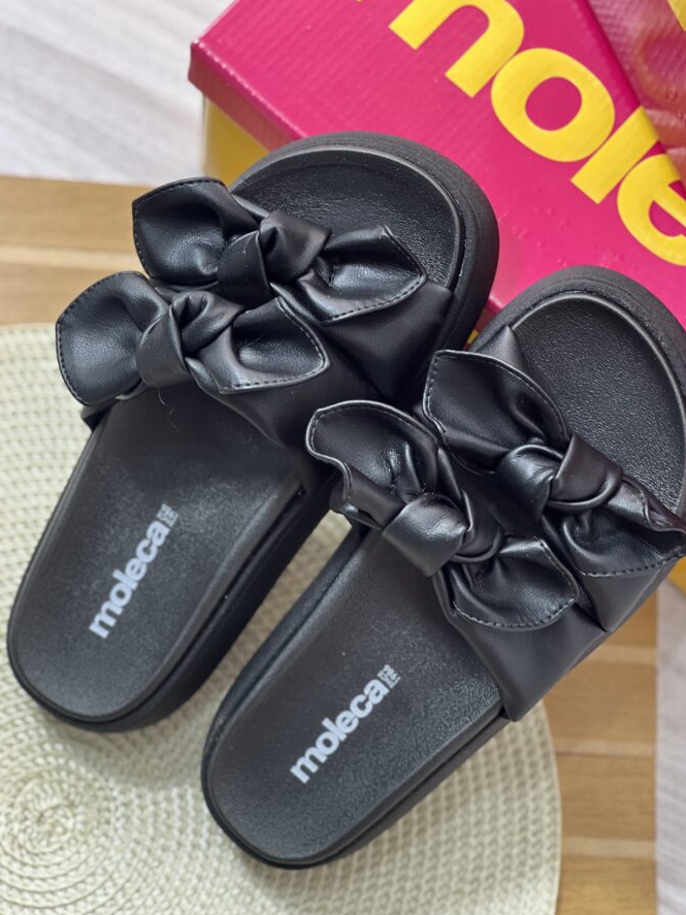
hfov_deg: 18.2
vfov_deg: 24.1
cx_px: 358
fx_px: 2141
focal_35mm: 81
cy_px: 479
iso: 160
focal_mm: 9
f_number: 2.8
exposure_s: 1/60
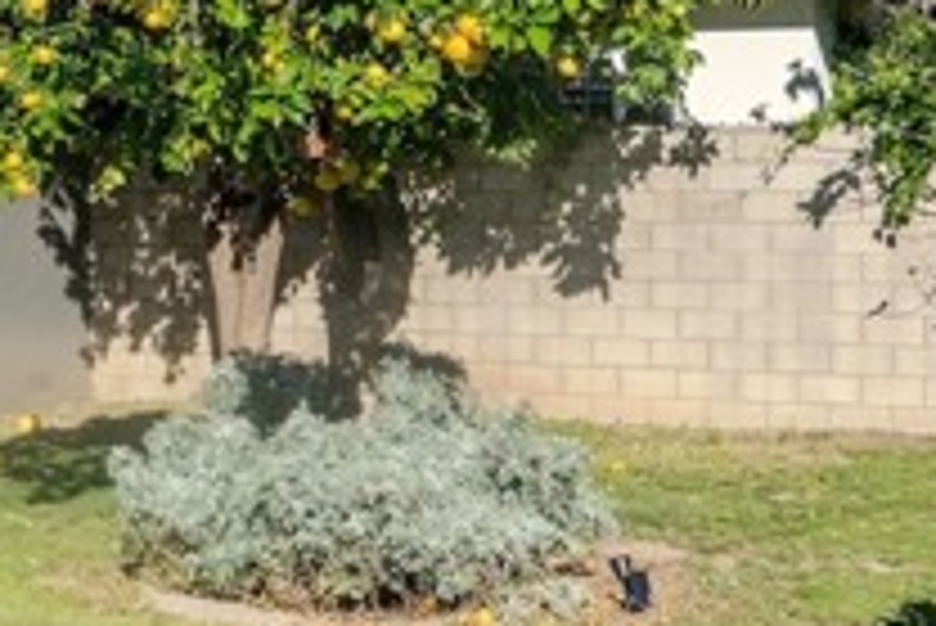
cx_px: 207
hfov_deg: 23.3
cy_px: 149
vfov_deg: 15.8
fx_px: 2237
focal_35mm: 86
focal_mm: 28
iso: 100
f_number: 8
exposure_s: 1/4000
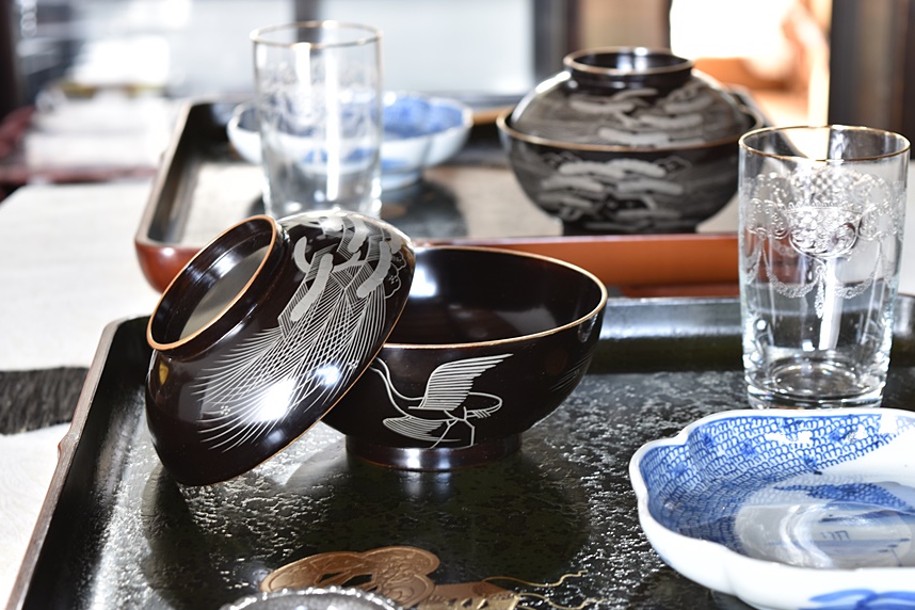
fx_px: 2199
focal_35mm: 87
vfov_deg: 15.8
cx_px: 465
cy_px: 311
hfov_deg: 23.5
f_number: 5.6
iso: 200
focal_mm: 55
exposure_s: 1/2
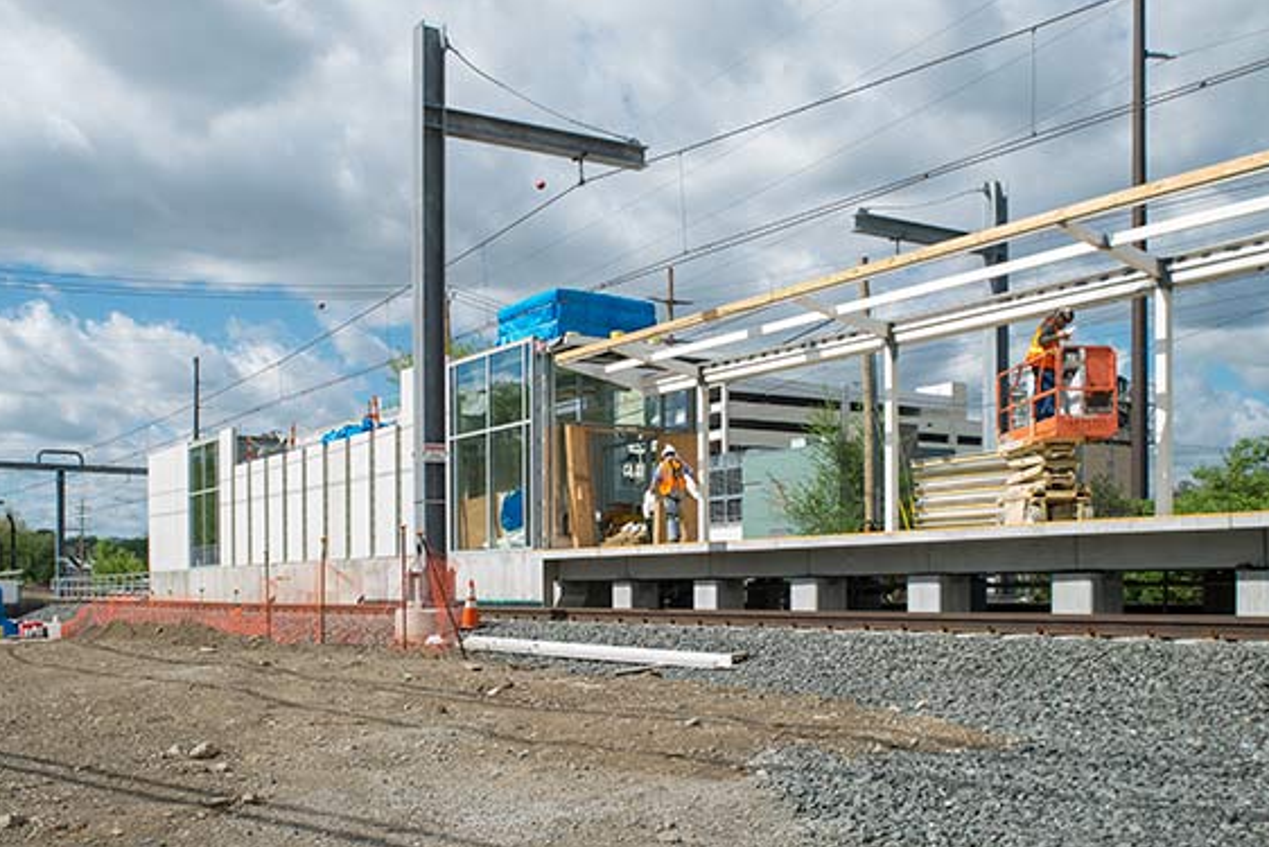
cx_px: 644
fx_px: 1163
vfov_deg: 40.0
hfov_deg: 57.2
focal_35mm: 33
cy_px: 430
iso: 200
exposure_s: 1/250
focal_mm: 32
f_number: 11
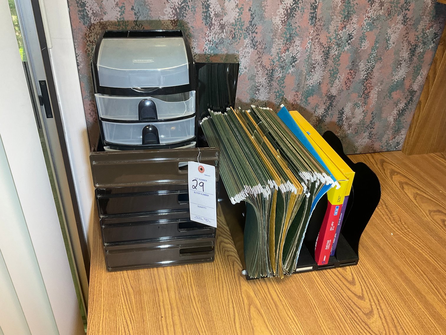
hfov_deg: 61.7
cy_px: 168
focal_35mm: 29
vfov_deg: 48.2
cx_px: 223
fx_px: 374
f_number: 1.8
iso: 80
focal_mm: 3
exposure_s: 1/60
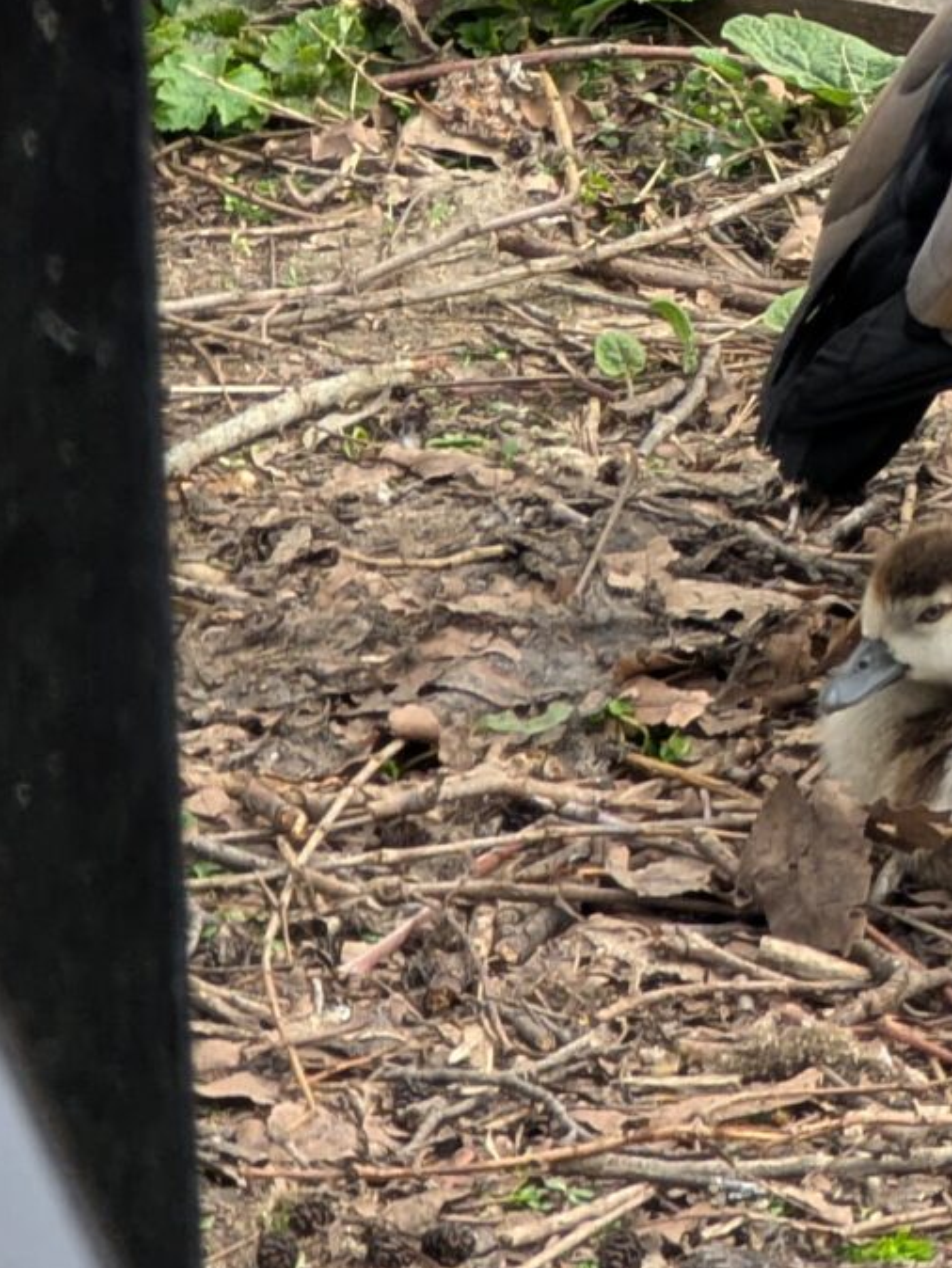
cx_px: 1772
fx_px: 14768
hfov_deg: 3.7
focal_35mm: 403
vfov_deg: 4.9
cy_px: -13
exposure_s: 1/245
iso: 62
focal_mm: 19
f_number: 3.5
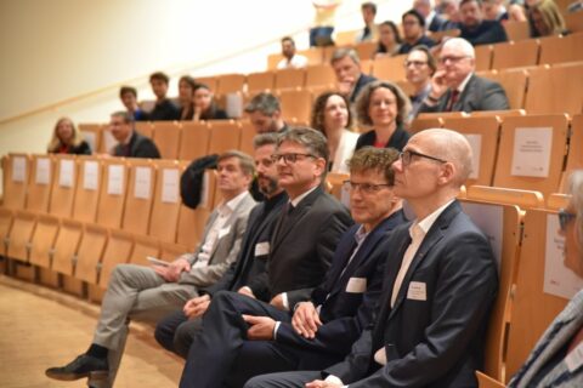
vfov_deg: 19.5
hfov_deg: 28.8
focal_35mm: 70
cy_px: 194
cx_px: 292
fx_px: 1134
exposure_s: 1/125
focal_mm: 70
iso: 5000
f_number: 2.8
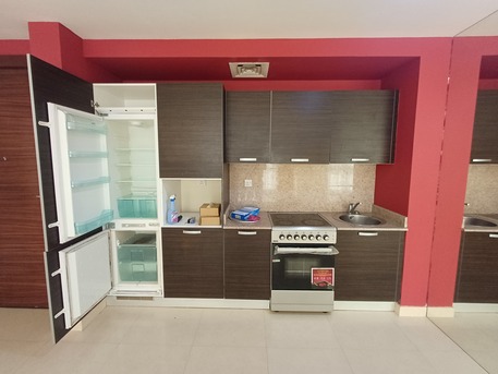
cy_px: 187
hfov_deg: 94.5
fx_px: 230
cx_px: 249
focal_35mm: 16
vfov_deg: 78.1
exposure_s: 1/33.3
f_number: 2.2
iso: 200
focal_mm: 1.64
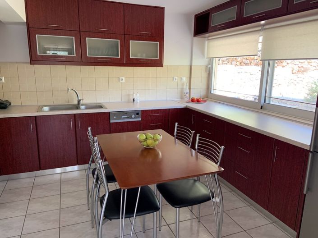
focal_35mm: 26
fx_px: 239
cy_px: 119
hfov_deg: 67.3
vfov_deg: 53.0
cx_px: 159
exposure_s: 1/73
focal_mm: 4.25
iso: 100
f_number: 1.8
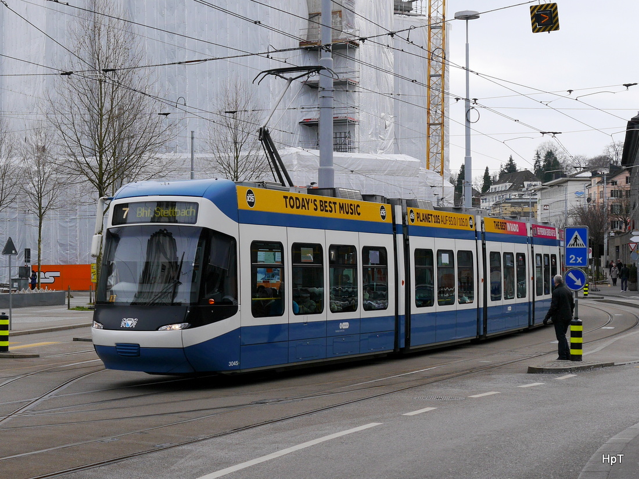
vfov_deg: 34.3
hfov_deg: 44.8
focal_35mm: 42
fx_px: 775
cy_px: 240
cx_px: 320
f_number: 6.3
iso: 160
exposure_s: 1/200
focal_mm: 21
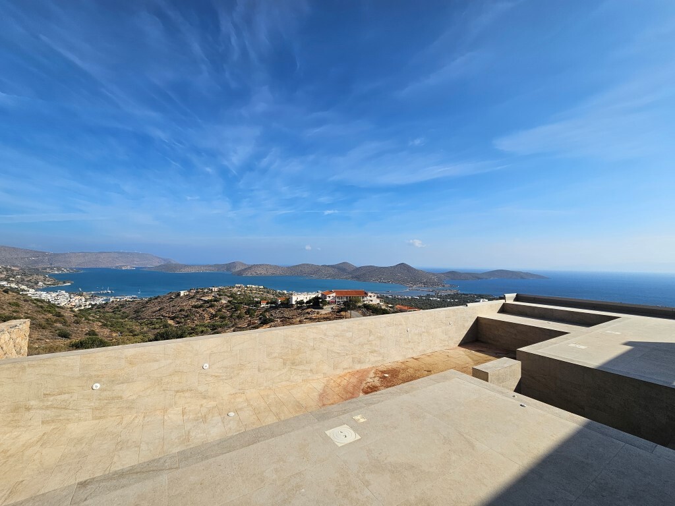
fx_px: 253
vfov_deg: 89.9
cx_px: 338
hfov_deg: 106.2
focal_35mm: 13
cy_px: 253
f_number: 2.2
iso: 50
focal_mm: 2.2
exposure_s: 1/4834
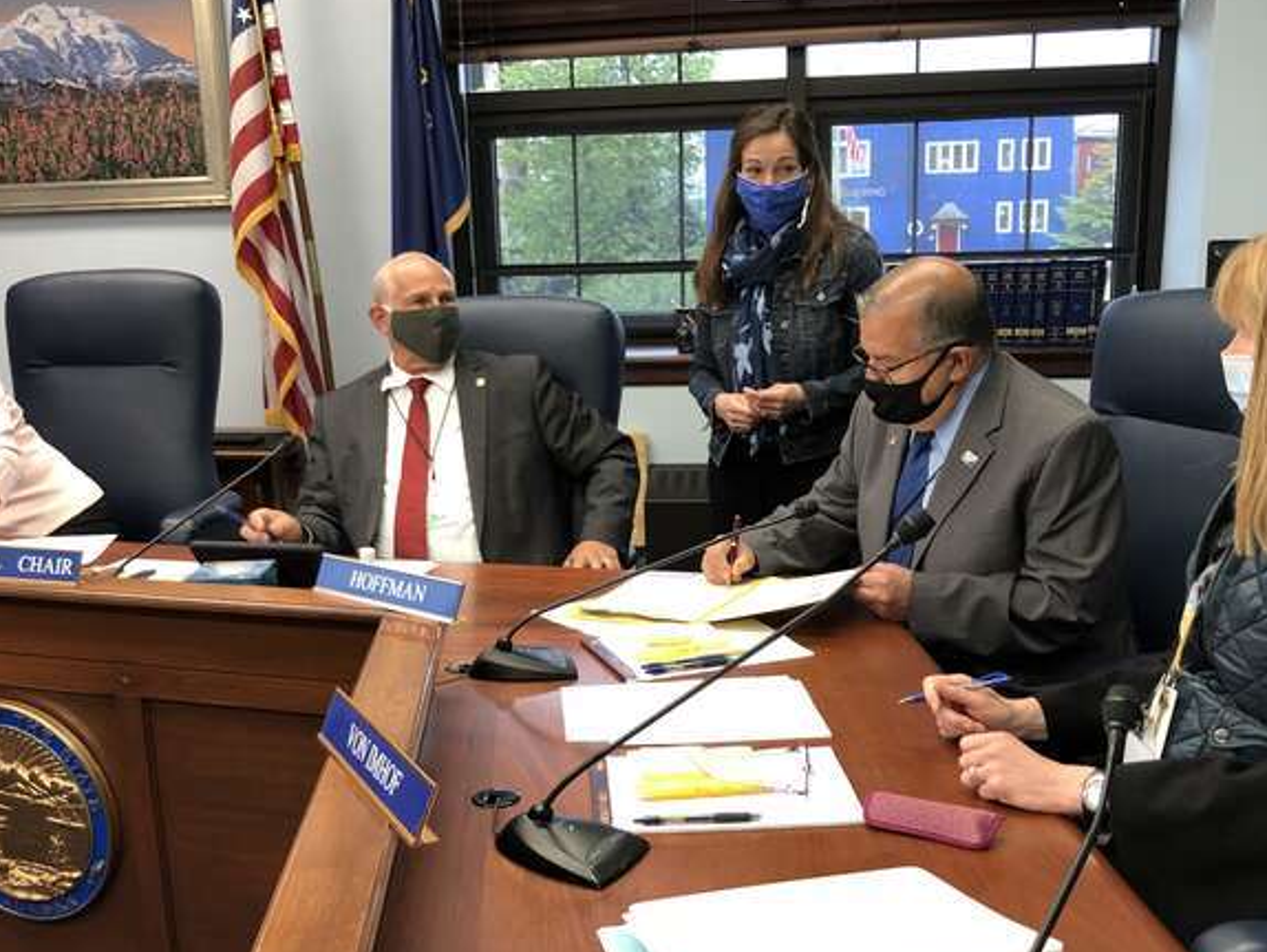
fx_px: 1428
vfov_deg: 36.7
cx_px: 618
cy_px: 577
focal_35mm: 39
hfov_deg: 47.8
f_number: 1.8
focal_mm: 3.99
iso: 40
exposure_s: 1/24
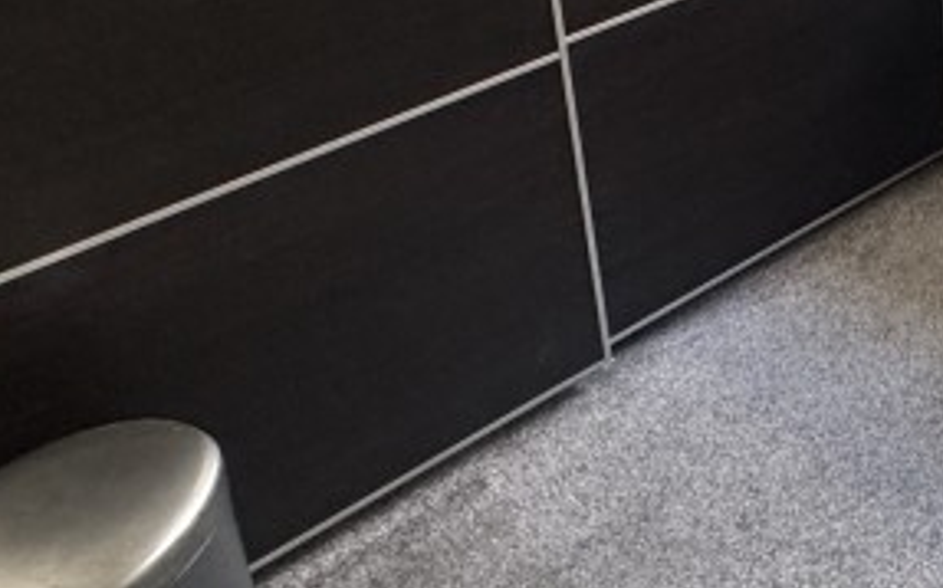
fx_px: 1361
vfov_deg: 20.7
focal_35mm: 53
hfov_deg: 31.3
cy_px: -299
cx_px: 1166
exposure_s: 1/83
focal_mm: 2.22
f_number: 2.2
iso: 320
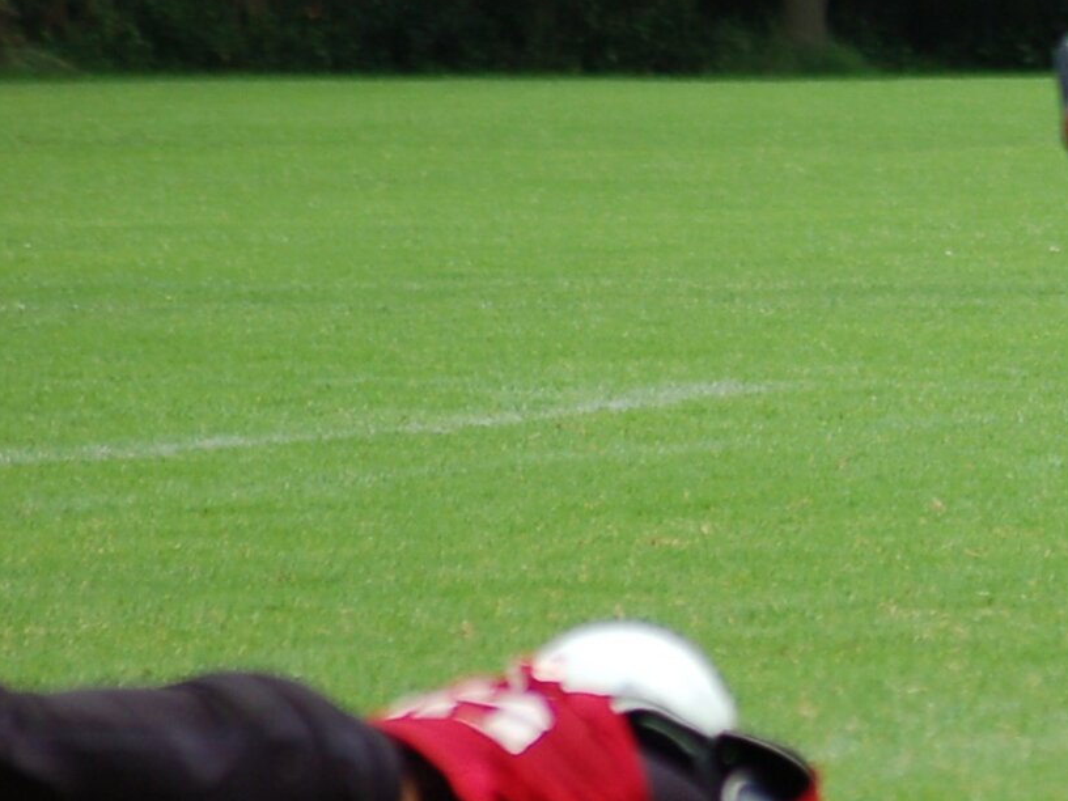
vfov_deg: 2.0
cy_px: 258
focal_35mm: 757
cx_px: 1332
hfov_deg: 2.6
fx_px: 23365
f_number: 5
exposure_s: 1/1000
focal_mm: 195
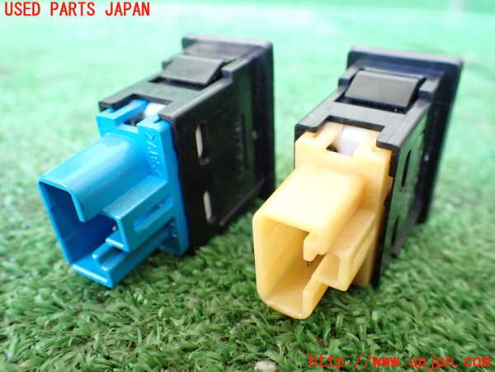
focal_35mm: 30
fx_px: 429
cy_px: 186
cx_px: 248
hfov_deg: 60.0
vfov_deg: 46.8
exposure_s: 1/50
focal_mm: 5.4
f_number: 2.3
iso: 800
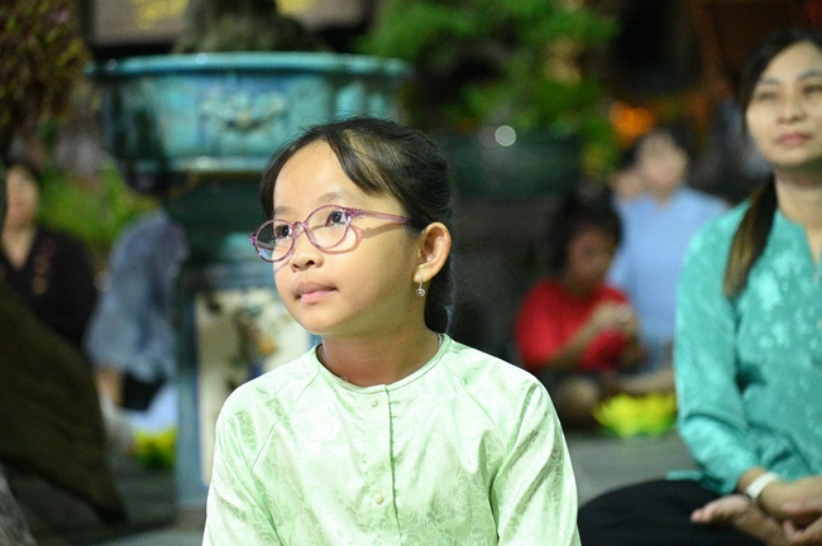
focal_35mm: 120
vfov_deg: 11.4
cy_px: 273
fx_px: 2737
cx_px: 411
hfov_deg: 17.1
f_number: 4
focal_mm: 120
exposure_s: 1/250
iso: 25600
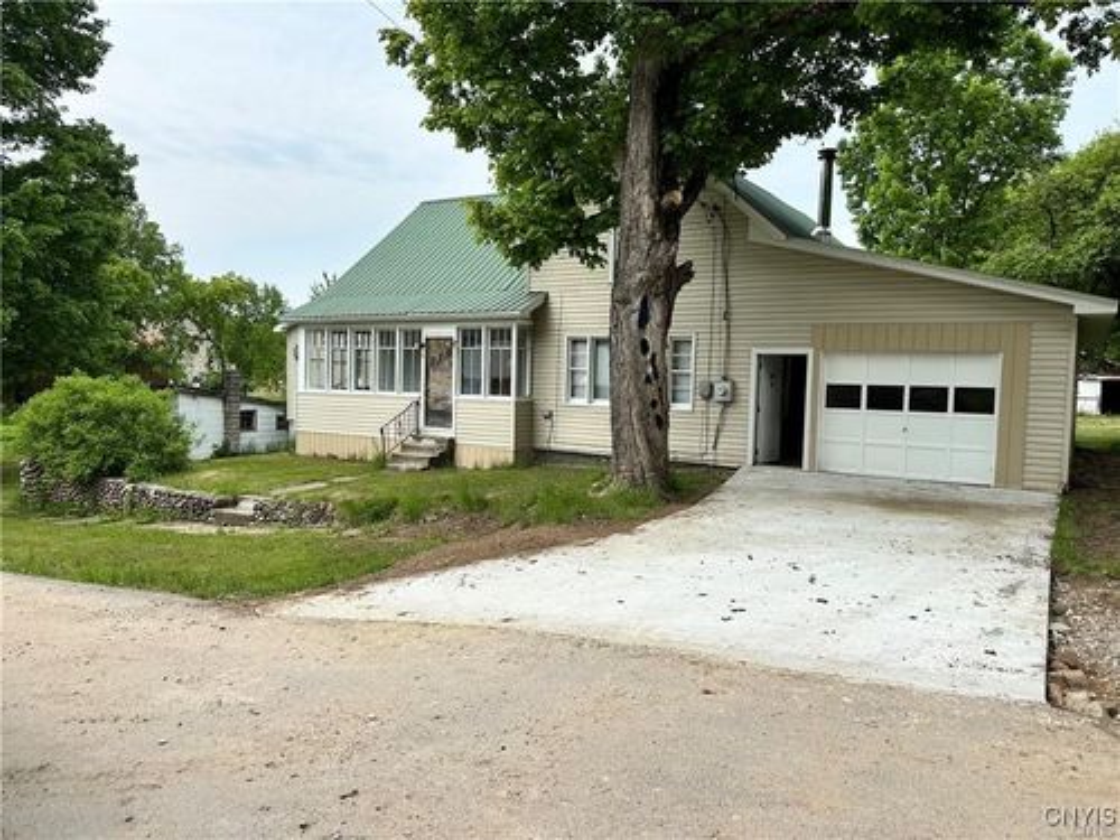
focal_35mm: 24
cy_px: 420
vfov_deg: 56.8
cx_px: 560
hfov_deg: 71.6
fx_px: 777
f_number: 1.78
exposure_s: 1/3597
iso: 80
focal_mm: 6.86
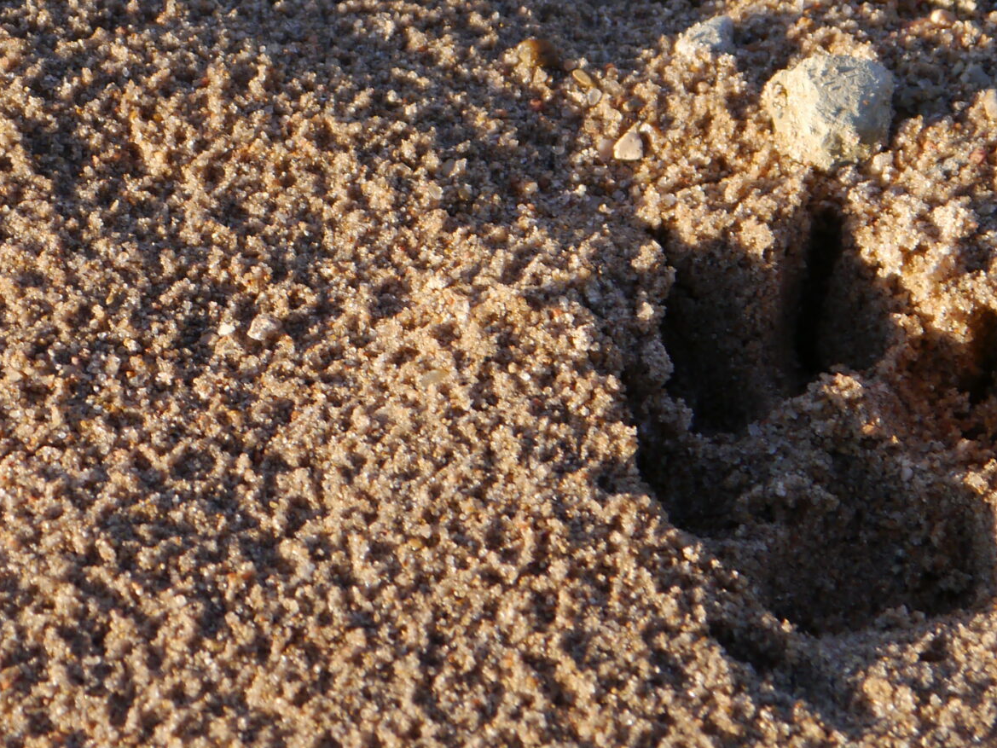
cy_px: 164
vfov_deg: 8.1
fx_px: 5300
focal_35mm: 184
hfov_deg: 10.7
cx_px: 170
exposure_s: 1/200
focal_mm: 42
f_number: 6.3
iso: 160
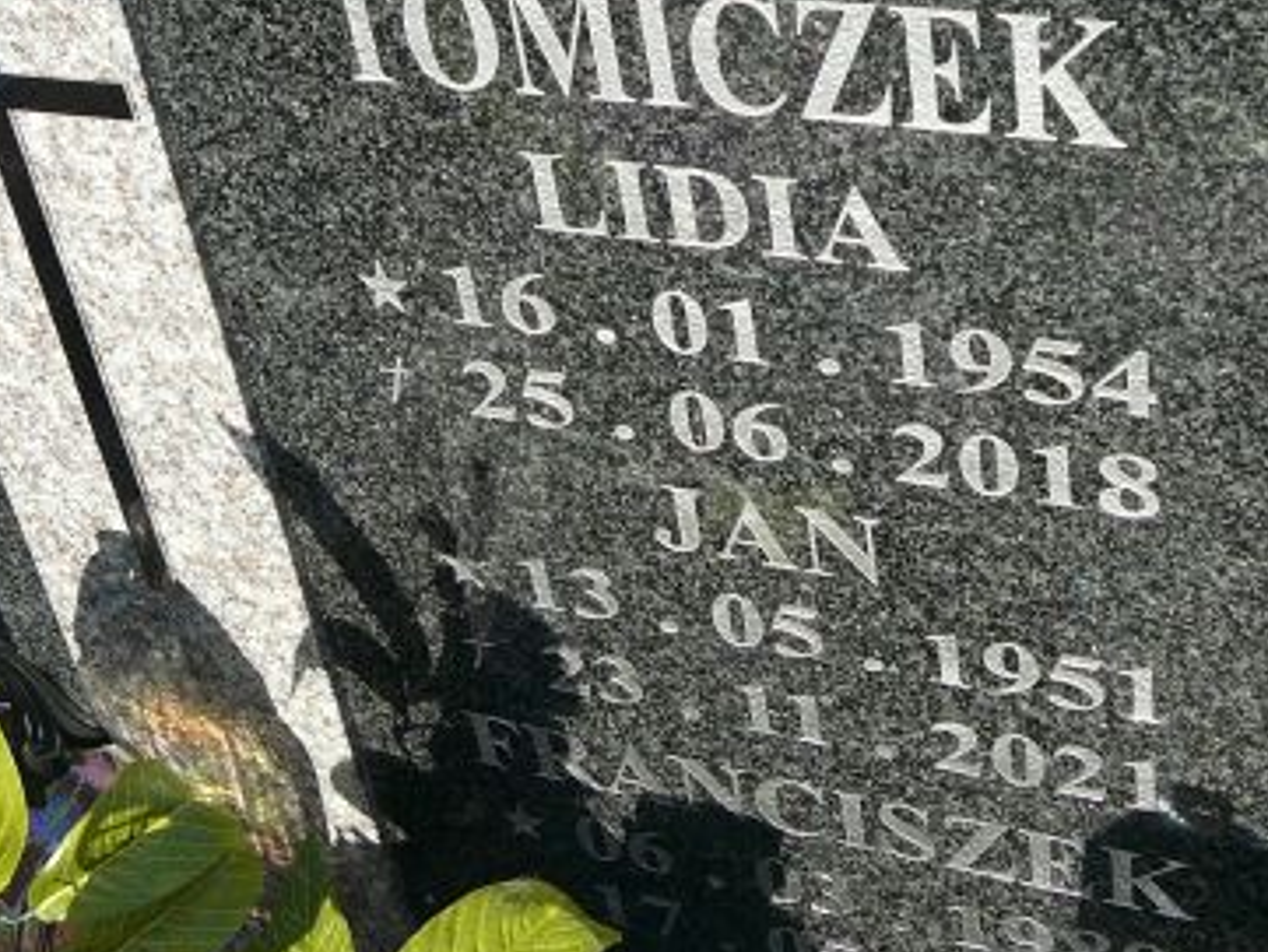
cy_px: 457
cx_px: 657
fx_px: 2272
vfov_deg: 23.7
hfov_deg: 31.2
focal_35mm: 62
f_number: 2.8
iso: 80
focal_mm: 5.2
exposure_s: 1/1000
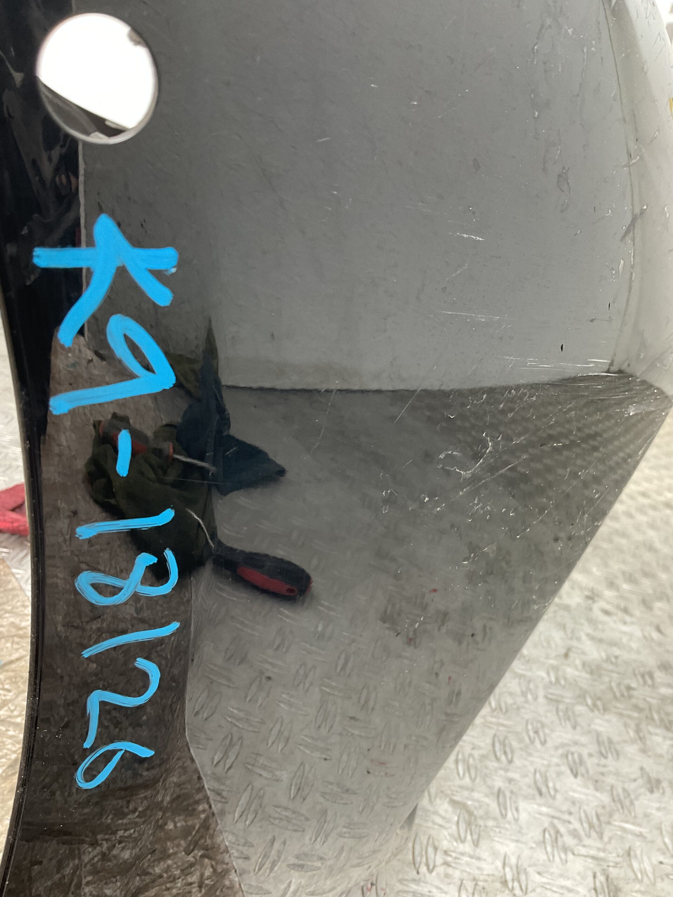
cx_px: 336
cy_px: 448
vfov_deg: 61.7
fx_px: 752
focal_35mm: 29
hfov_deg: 48.2
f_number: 1.8
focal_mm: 3
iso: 80
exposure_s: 1/60
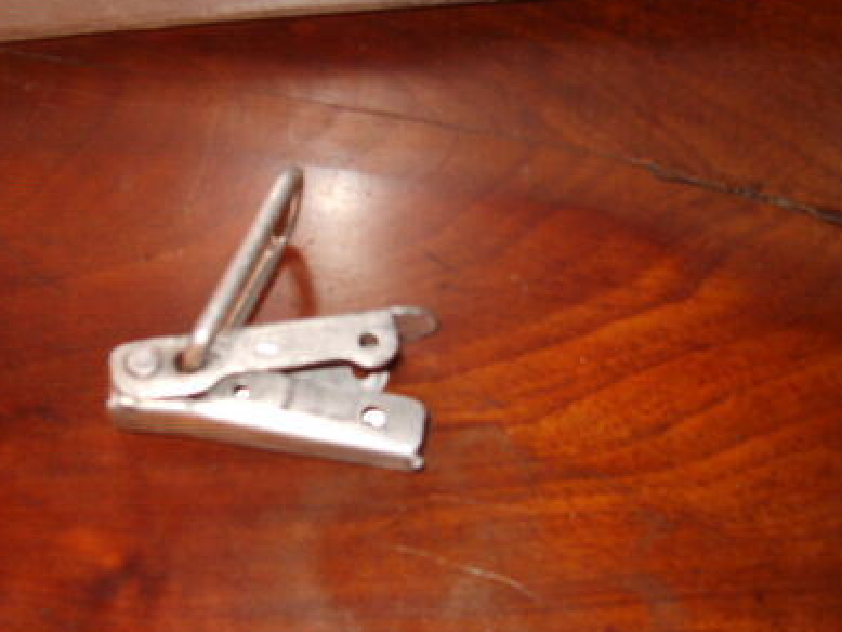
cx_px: 277
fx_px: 1314
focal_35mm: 54
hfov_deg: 35.2
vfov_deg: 27.0
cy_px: 368
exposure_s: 1/30
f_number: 2.8
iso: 100
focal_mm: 7.4
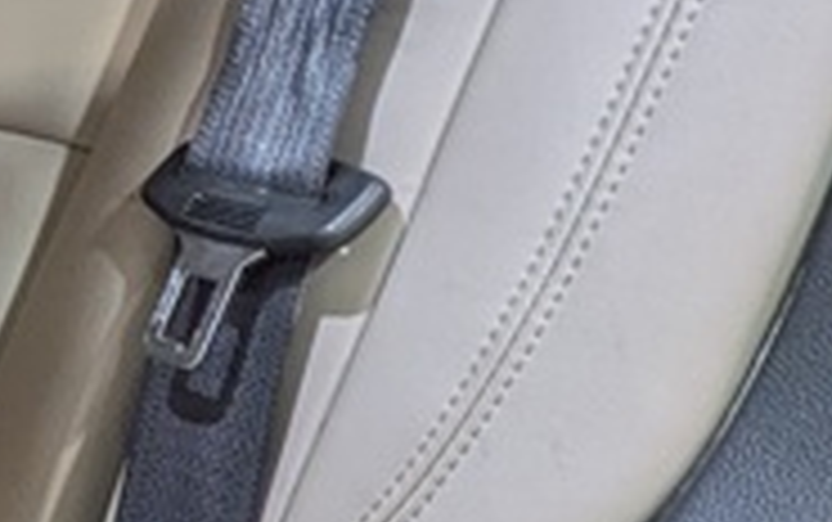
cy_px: 50
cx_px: -962
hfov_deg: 16.6
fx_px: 1861
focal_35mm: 82
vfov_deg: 15.8
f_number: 2.2
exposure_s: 1/25
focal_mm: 1.83
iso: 47
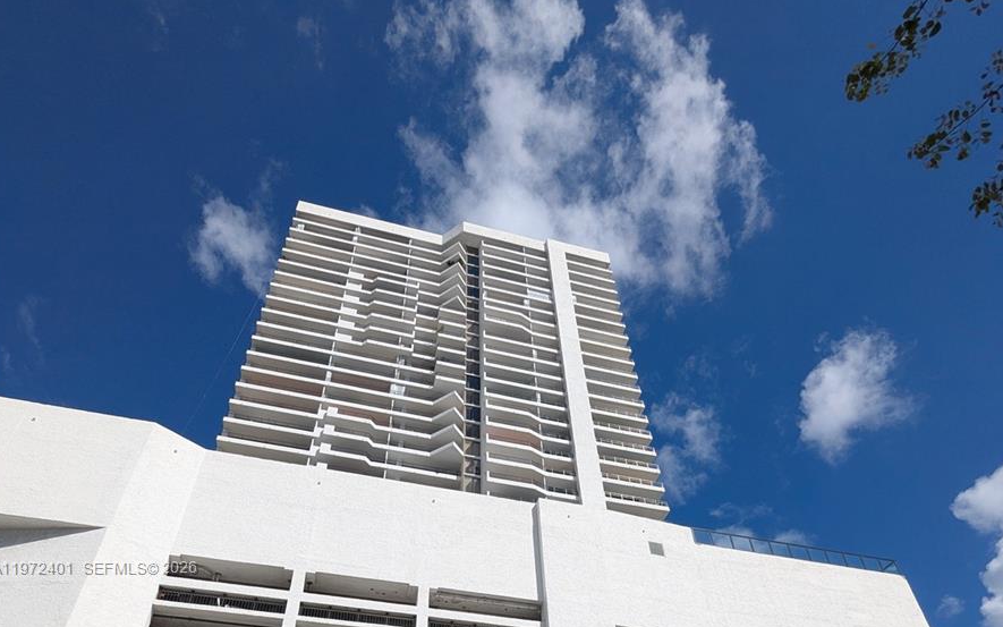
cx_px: 498
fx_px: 629
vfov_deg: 47.4
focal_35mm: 23
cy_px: 569
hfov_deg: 77.2
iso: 58
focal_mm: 2.35
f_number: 2.2
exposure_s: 1/3571
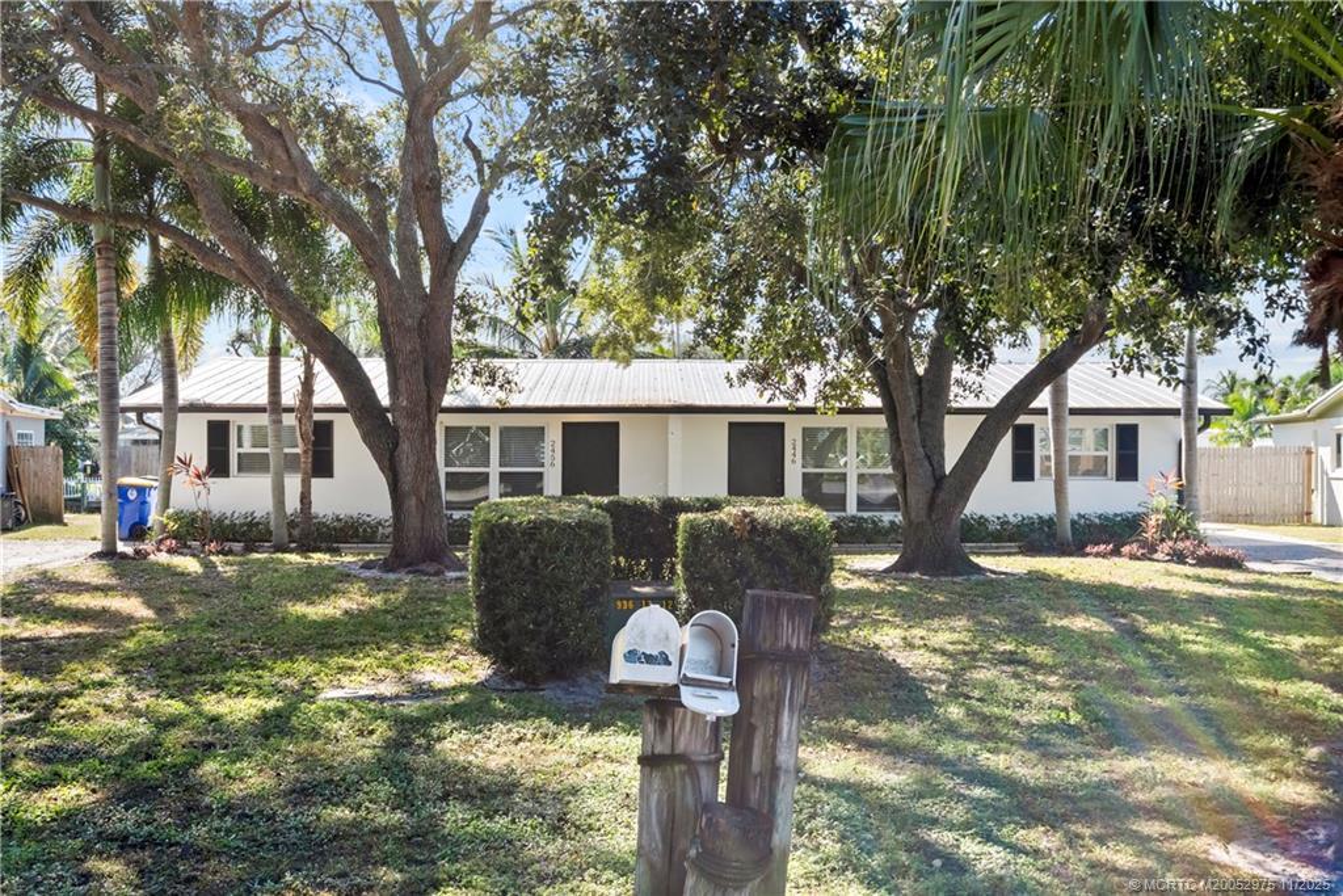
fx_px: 1194
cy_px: 448
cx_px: 672
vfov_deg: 41.1
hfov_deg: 58.7
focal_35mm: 32
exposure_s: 1/160
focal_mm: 32
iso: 1600
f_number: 10
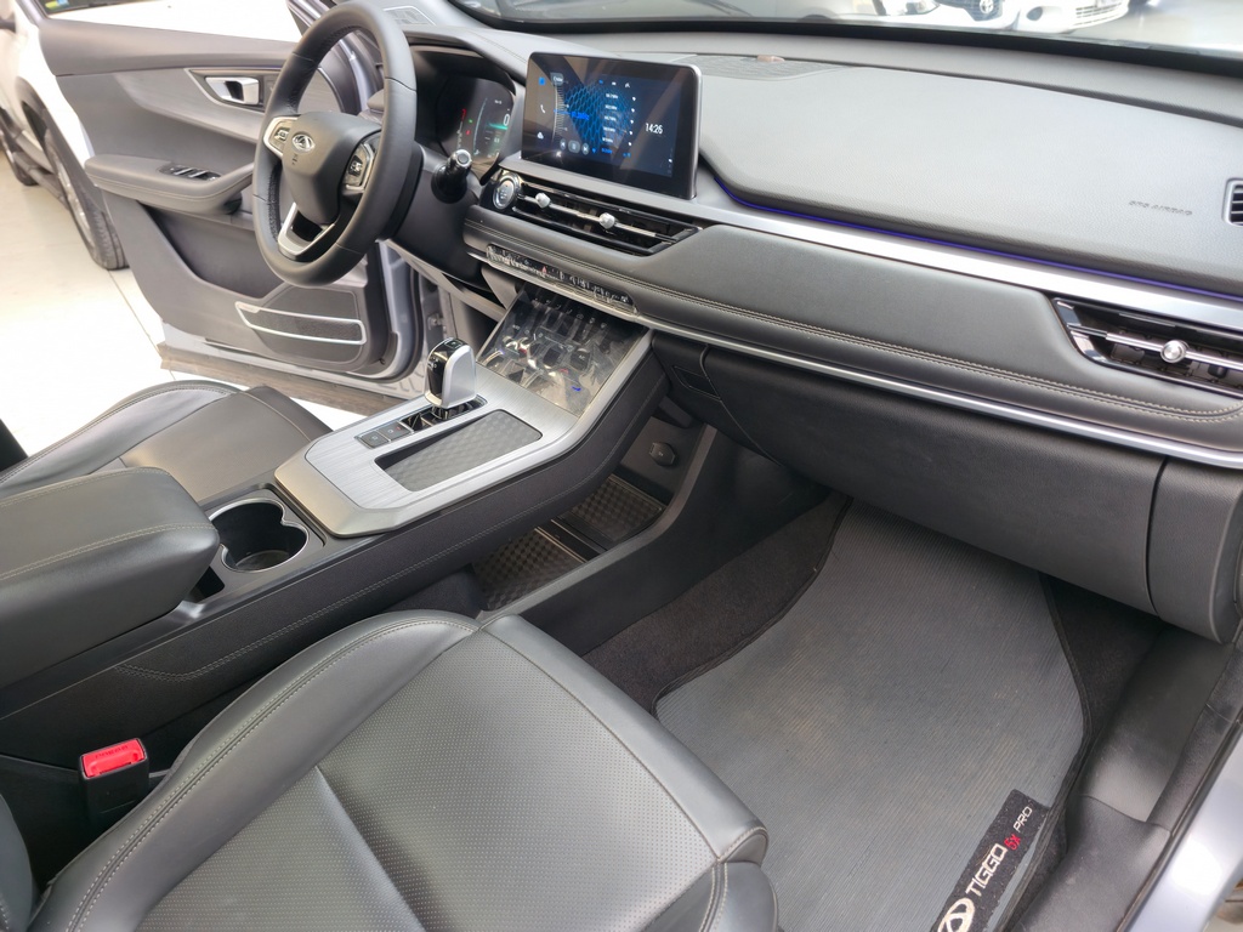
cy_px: 466
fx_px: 826
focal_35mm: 23
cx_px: 622
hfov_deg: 73.9
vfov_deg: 58.9
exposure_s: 1/60
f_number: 1.7
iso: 80
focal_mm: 6.3
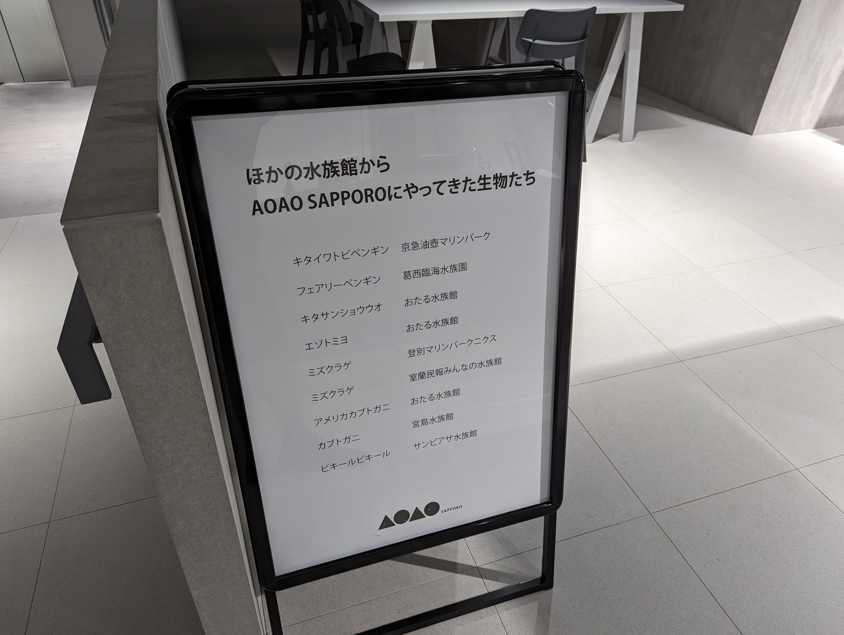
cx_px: 422
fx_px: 586
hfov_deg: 71.5
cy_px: 318
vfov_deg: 56.9
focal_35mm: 24
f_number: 1.85
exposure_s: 1/23.8
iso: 135
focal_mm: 6.81
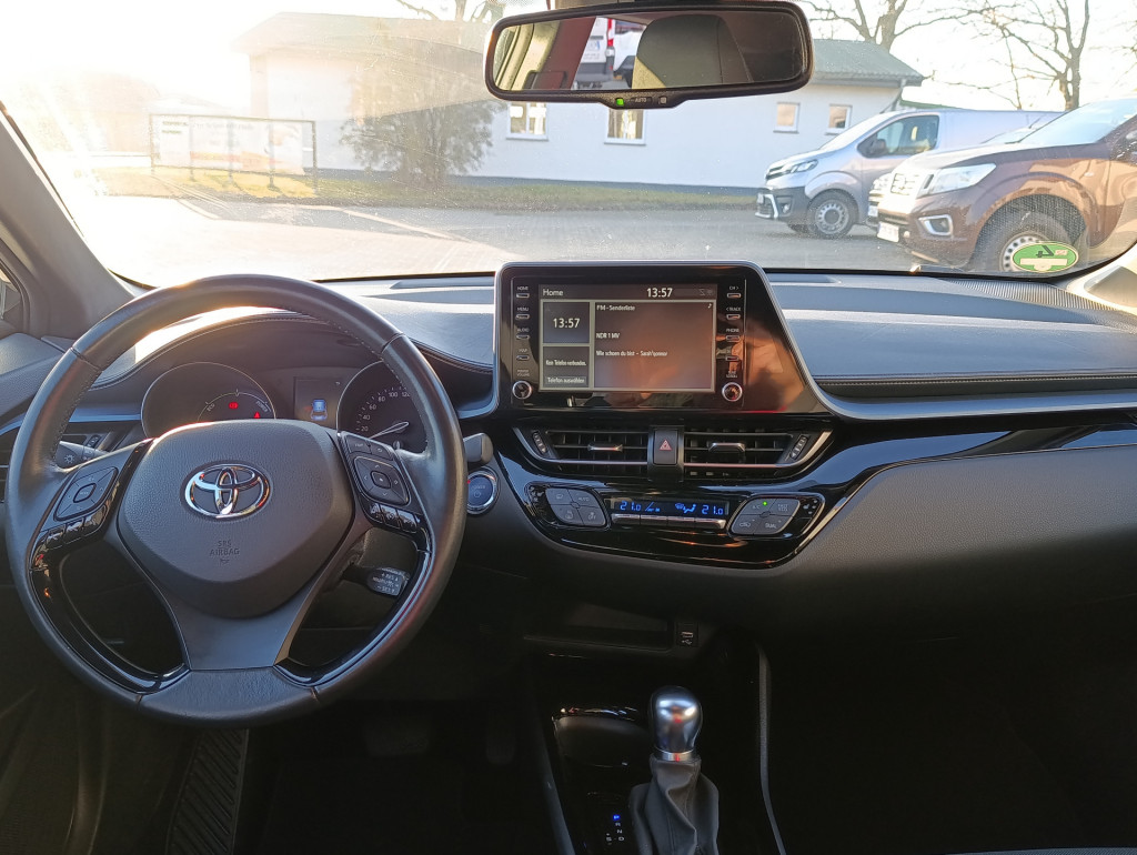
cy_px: 428
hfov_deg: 61.6
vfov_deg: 48.3
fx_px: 953
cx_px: 568
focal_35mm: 29
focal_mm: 6.11
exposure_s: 1/100
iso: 180
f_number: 1.65
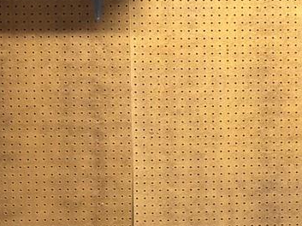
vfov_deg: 9.8
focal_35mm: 151
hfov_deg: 12.9
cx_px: 323
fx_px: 1316
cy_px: 84
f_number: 1.6
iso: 250
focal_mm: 5.96
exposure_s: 1/60
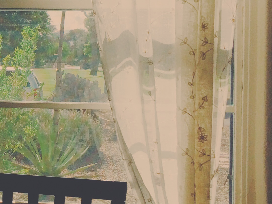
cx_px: -85
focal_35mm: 89
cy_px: 57
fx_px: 699
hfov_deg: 20.1
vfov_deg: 16.5
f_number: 2.2
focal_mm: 4.12
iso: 40
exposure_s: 1/1786
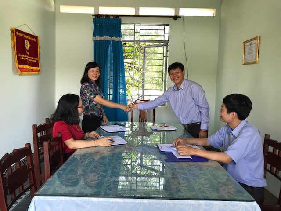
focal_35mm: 28
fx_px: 227
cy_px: 106
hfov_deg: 63.4
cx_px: 140
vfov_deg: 49.7
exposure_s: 1/50
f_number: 1.8
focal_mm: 3.99
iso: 32
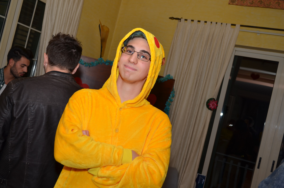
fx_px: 342
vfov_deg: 30.7
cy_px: 94
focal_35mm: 44
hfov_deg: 45.0
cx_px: 142
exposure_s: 1/200
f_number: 4.5
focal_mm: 29
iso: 100
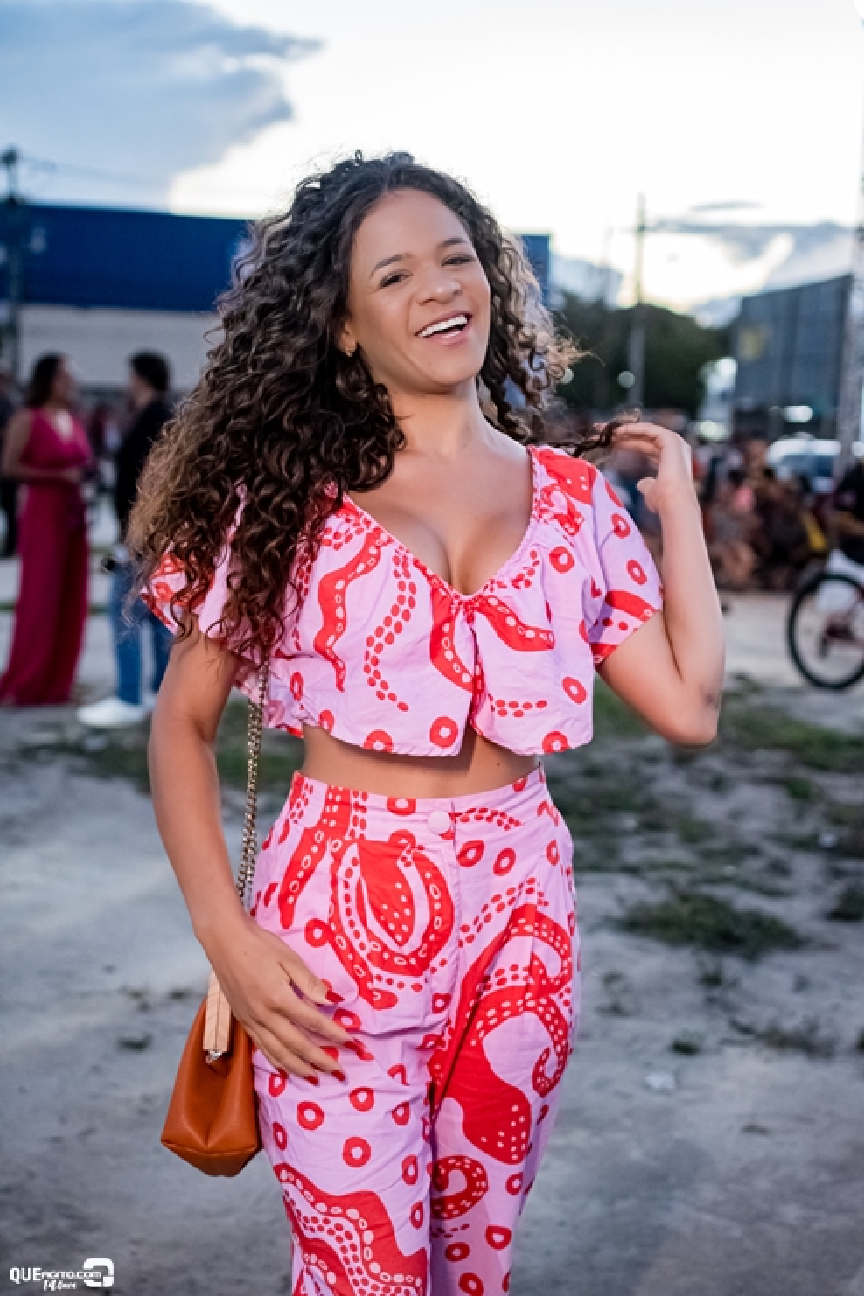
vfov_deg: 37.9
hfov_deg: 25.8
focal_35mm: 52
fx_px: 1890
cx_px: 432
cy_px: 648
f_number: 2.5
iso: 2000
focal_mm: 35
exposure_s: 1/1250
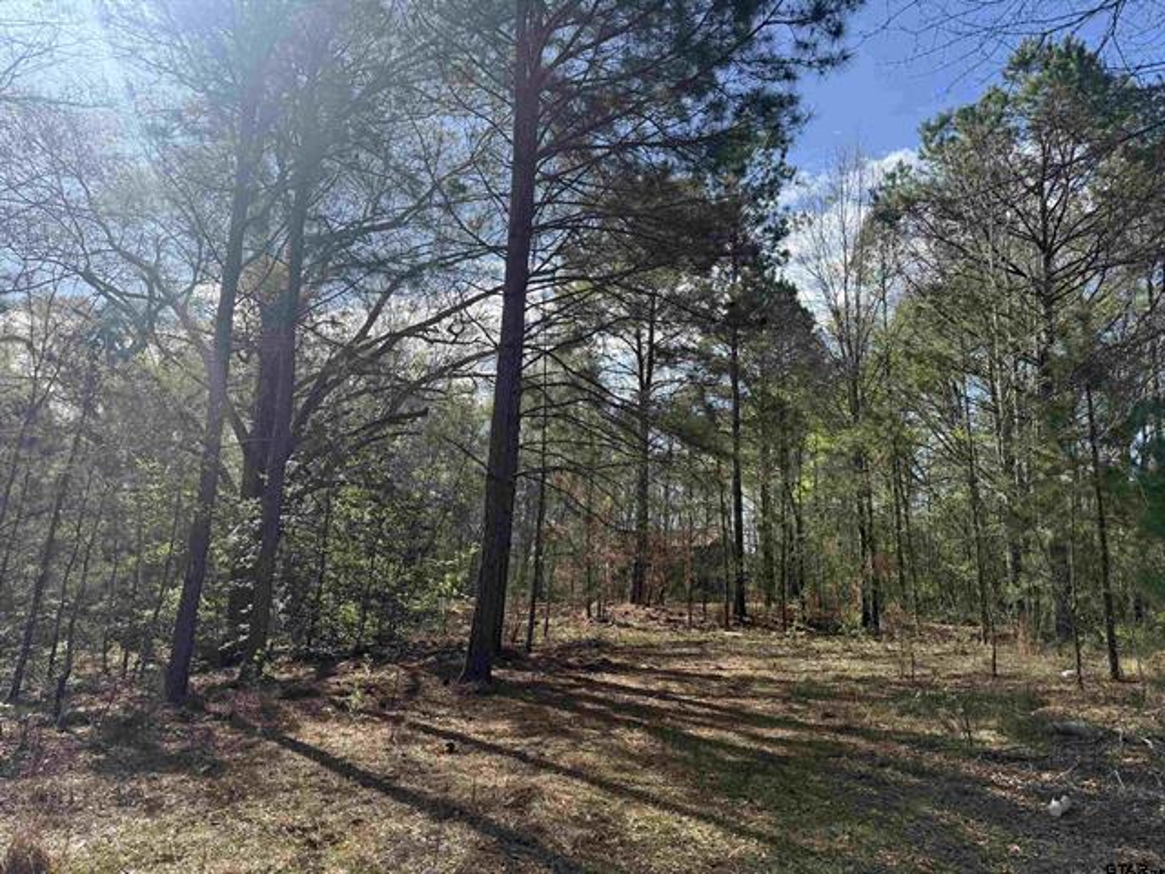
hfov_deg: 71.6
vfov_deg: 56.8
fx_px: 808
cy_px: 437
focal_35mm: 24
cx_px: 582
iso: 100
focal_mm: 6.76
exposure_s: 1/2525
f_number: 1.78
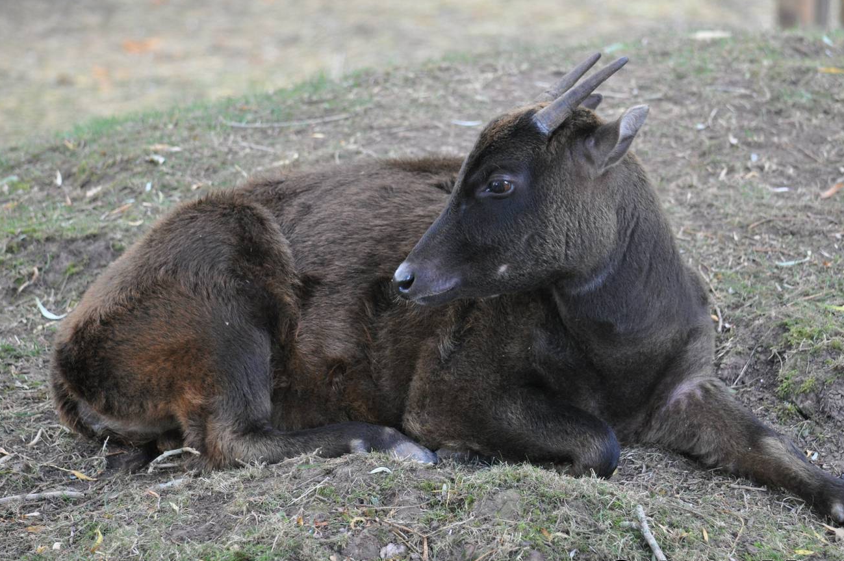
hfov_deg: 11.4
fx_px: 4239
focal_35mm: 181
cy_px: 267
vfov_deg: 7.6
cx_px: 482
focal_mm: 98
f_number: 4.5
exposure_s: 1/60
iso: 800
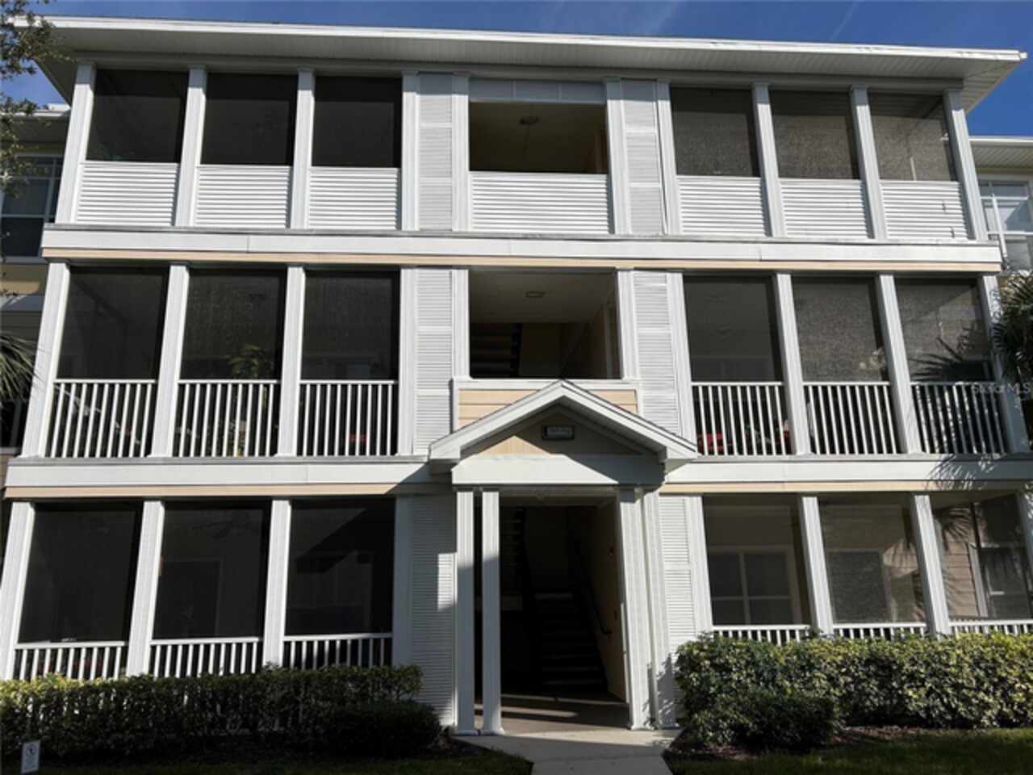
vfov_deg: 53.1
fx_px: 776
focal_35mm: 26
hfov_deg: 67.3
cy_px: 388
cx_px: 516
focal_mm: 5.7
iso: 50
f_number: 1.5
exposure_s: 1/9434
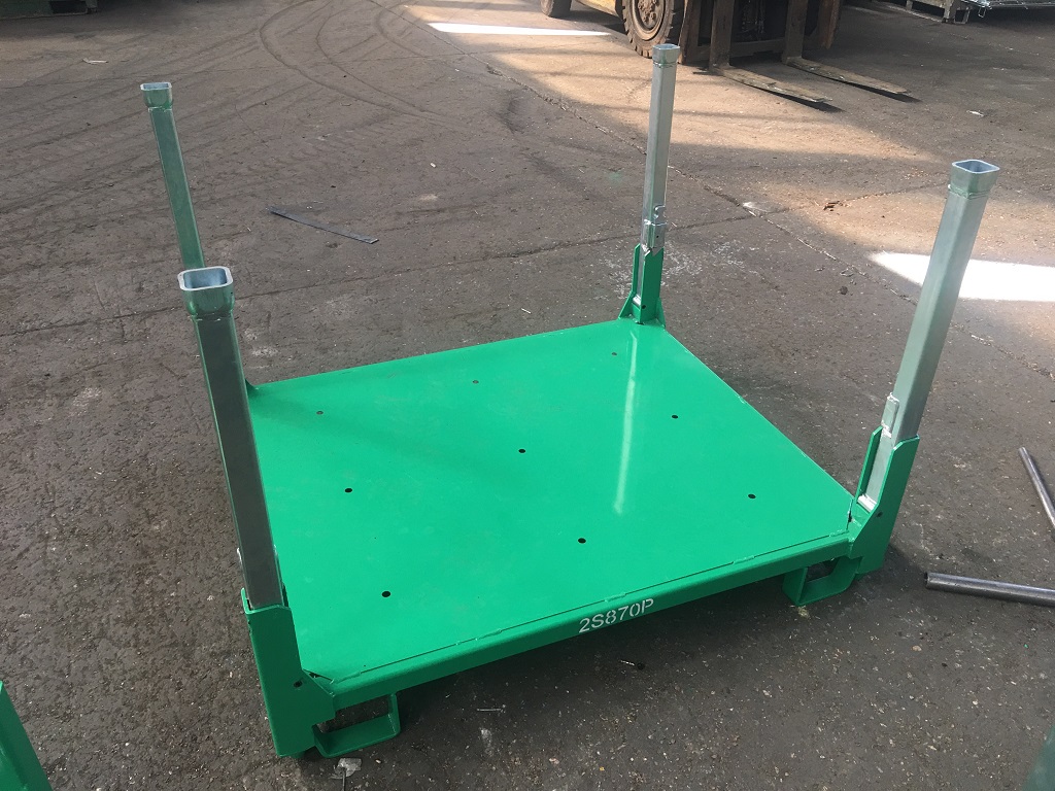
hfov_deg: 61.7
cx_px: 528
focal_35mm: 29
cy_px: 396
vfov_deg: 48.2
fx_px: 884
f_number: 2.2
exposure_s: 1/17
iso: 32
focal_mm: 4.15
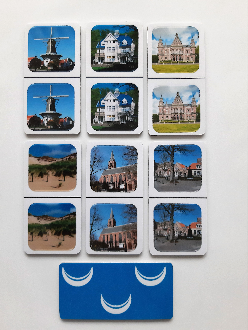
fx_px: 258
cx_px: 124
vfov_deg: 65.3
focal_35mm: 27
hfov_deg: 51.4
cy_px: 165
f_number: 1.7
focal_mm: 3.93
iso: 250
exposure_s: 1/60
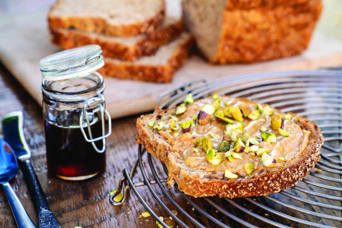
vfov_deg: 20.0
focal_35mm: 68
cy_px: 114
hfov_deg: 29.7
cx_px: 171
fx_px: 646
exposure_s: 1/25
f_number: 6.3
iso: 100
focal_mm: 68
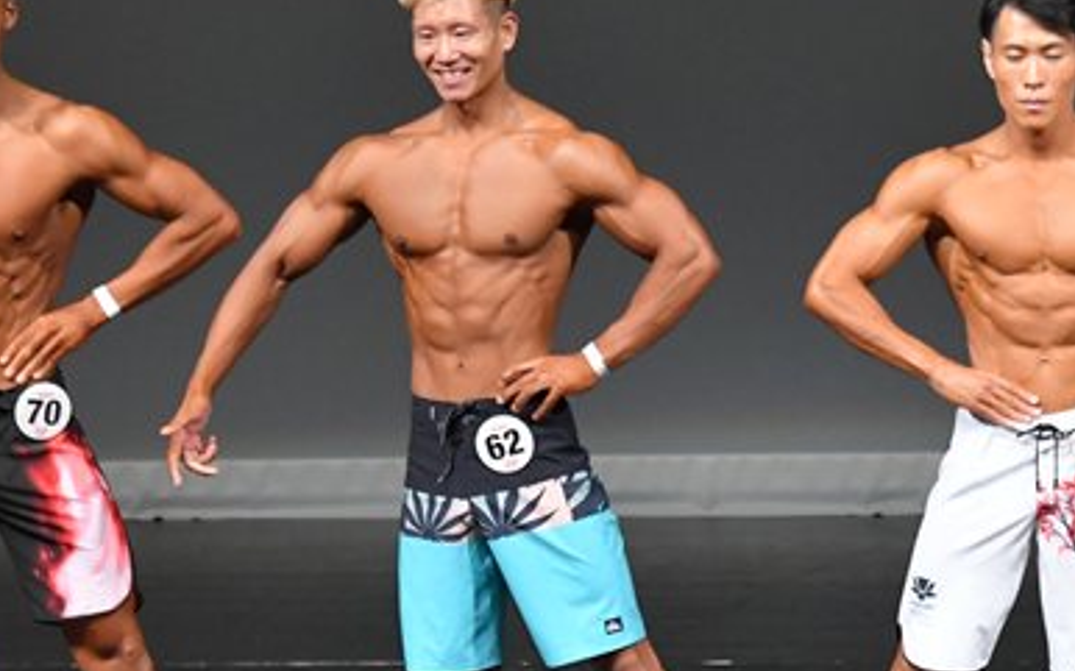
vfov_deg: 2.5
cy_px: 462
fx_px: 15289
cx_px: 556
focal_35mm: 522
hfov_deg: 4.0
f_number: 5.6
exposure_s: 1/400
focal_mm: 170
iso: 4000
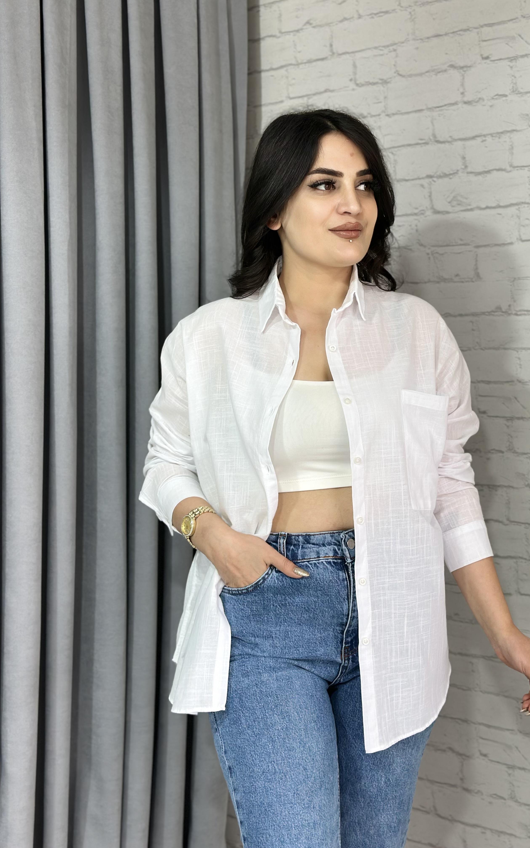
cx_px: 318
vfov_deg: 39.6
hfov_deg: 25.3
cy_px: 425
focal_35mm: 51
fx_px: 1179
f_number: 1.78
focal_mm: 6.86
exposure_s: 1/139
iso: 64
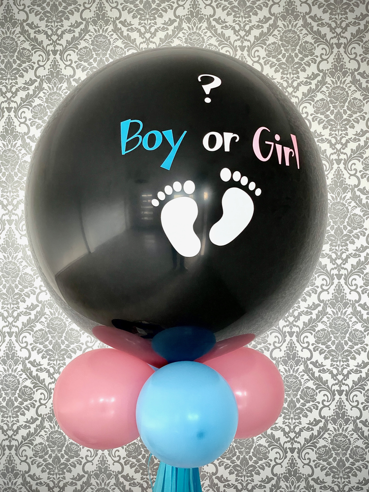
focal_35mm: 52
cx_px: 184
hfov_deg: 28.0
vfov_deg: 36.8
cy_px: 246
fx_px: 739
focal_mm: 6
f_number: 2
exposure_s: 1/105
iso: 200
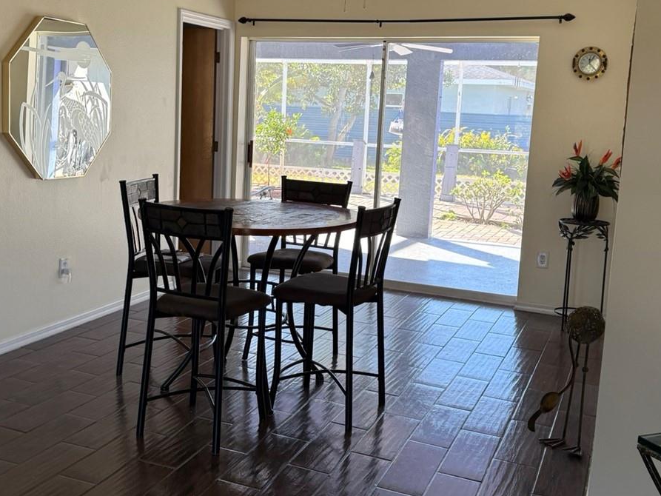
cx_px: 280
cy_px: 219
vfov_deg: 33.6
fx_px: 821
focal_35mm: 43
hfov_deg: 43.7
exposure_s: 1/172
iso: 100
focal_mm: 6.76
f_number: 1.78
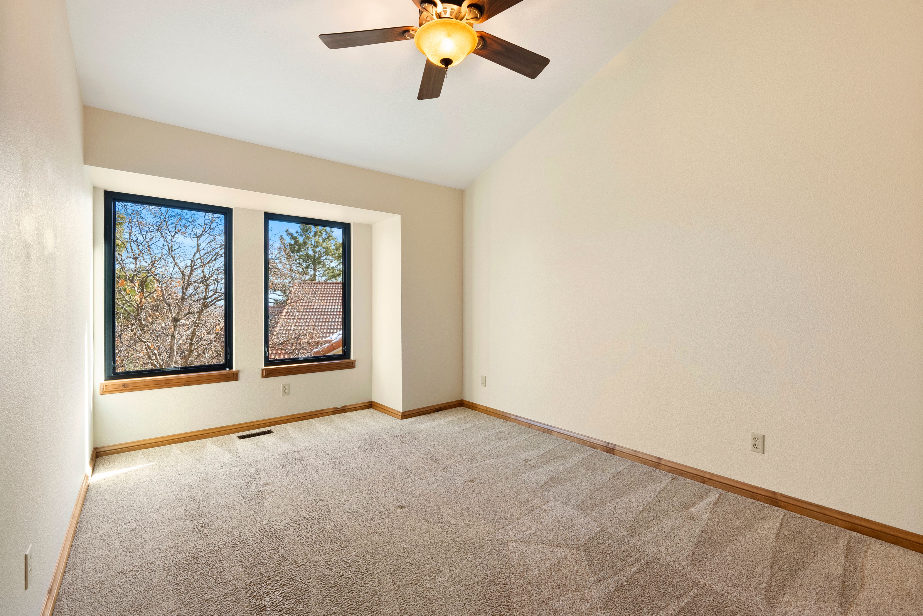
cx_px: 462
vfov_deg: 77.4
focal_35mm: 15
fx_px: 385
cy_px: 308
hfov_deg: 100.4
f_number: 8
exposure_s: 1/6
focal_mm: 15
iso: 640
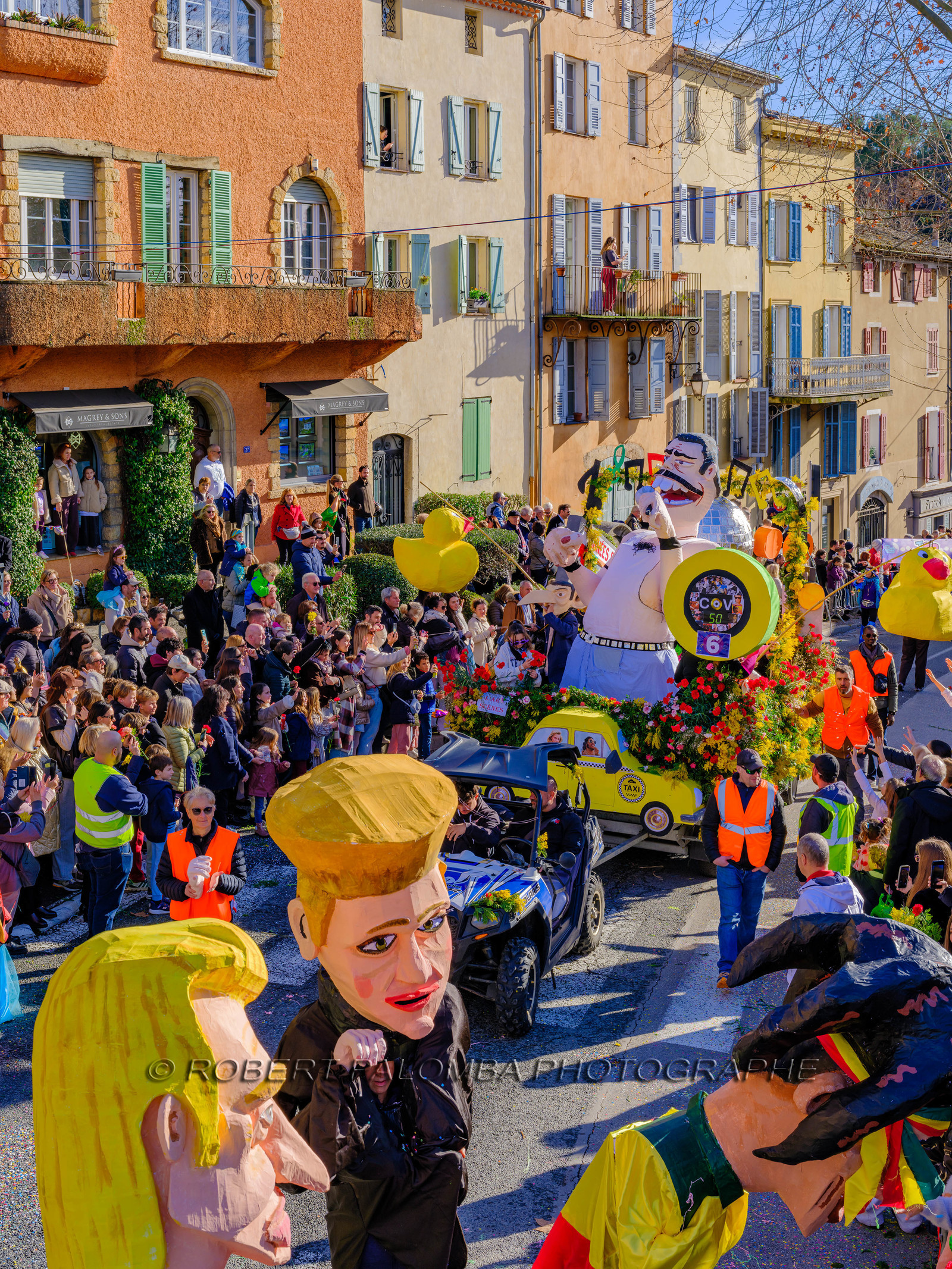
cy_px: 634
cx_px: 476
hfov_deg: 32.9
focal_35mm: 44
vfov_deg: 42.9
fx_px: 1613
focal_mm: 55
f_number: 11
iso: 320
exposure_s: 1/125
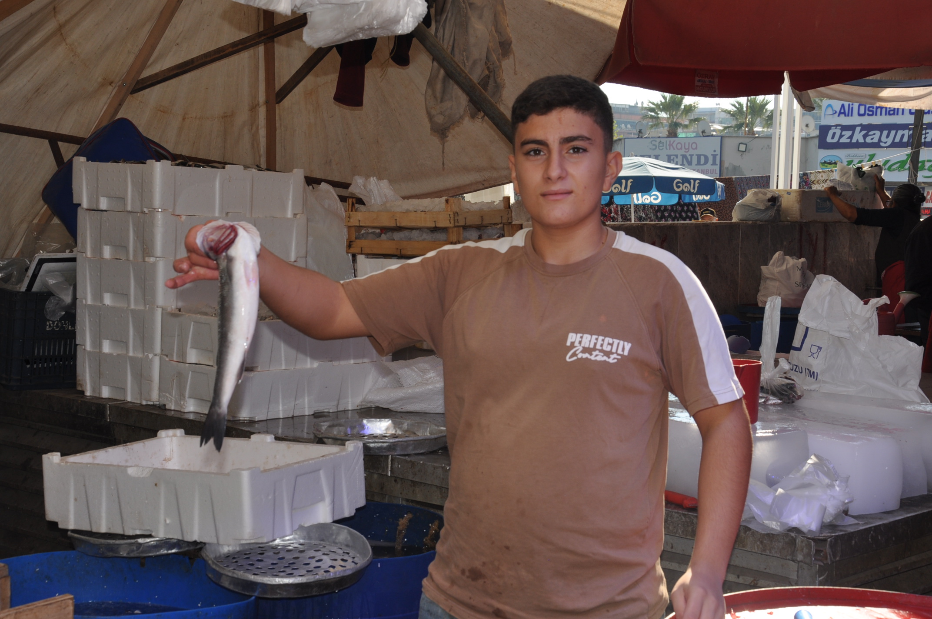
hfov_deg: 33.4
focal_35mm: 60
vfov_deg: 22.6
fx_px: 1551
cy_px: 310
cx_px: 466
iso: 200
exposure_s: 1/200
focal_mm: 40
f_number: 11
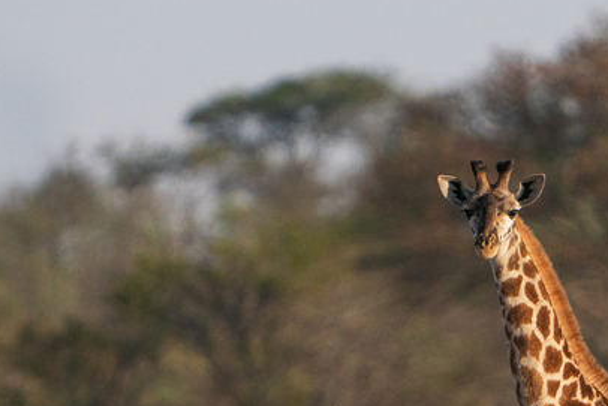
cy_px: 334
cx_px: 440
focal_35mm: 1684
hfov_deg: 1.2
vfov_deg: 0.8
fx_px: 28449
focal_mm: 600
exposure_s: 1/4000
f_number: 6.3
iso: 1250
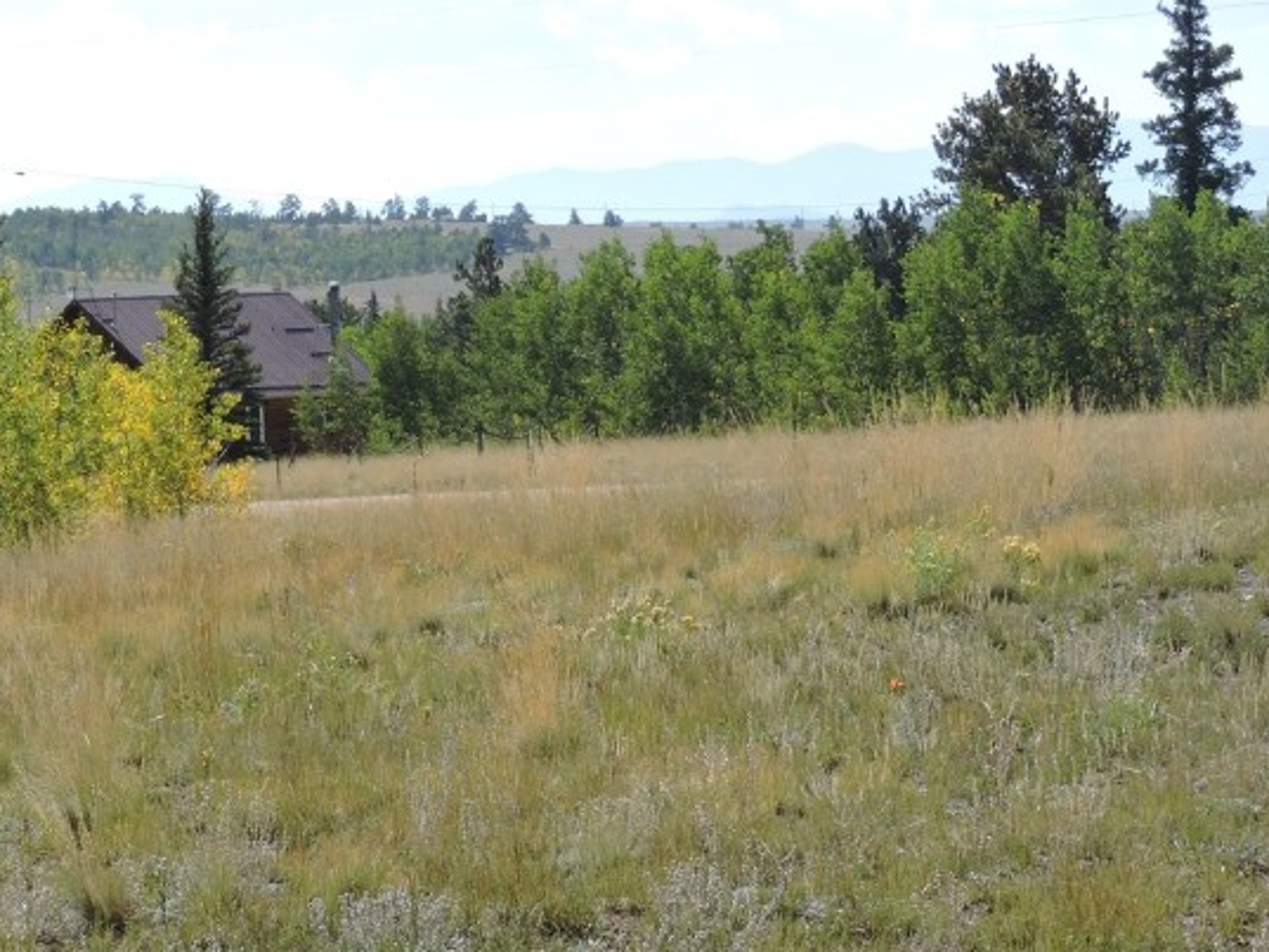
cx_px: 173
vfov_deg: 9.2
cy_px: 574
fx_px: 5940
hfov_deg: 12.1
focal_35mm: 162
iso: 100
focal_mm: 15.2
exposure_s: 1/640
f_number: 4
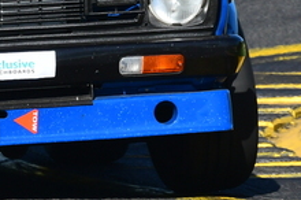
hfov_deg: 1.0
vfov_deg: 0.7
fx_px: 16422
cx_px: -99
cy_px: -91
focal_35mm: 1967
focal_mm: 360
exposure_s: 1/640
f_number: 11
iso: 500
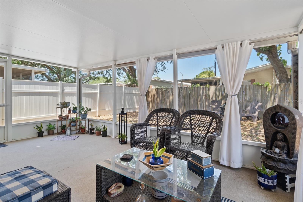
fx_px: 143
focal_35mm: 17
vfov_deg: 70.4
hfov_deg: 93.3
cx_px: 152
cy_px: 101
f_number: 9
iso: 320
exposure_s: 1/3
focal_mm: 17
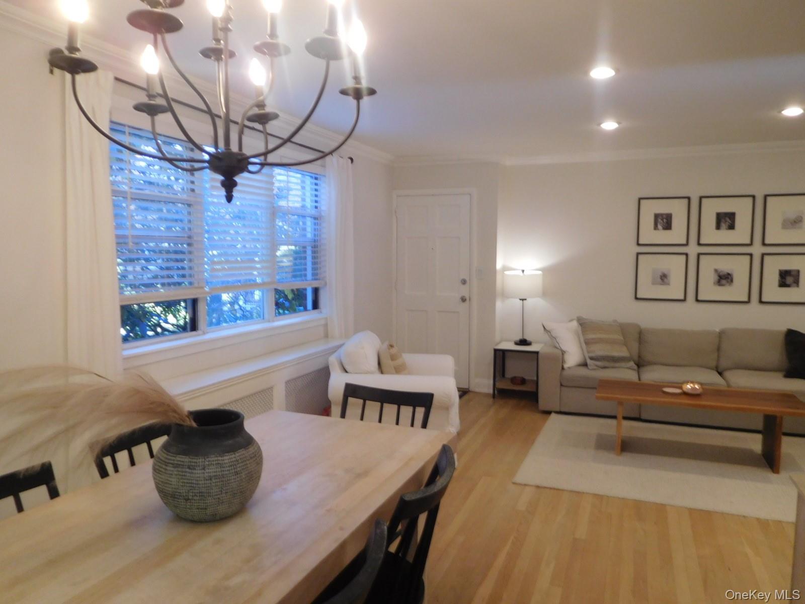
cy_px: 302
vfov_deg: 54.9
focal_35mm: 25
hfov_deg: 69.4
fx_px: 581
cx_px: 402
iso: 200
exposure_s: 1/30
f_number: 3.4
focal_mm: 4.5
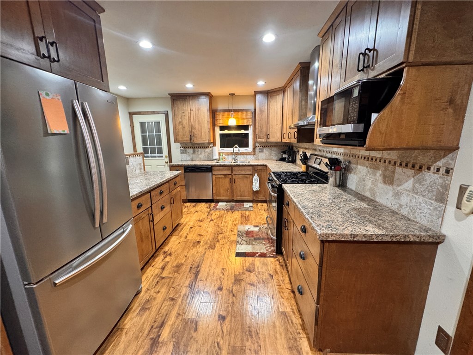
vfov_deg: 85.7
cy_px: 178
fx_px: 191
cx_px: 236
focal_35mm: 14
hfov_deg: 102.1
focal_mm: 2.22
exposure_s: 1/60
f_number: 2.2
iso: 500
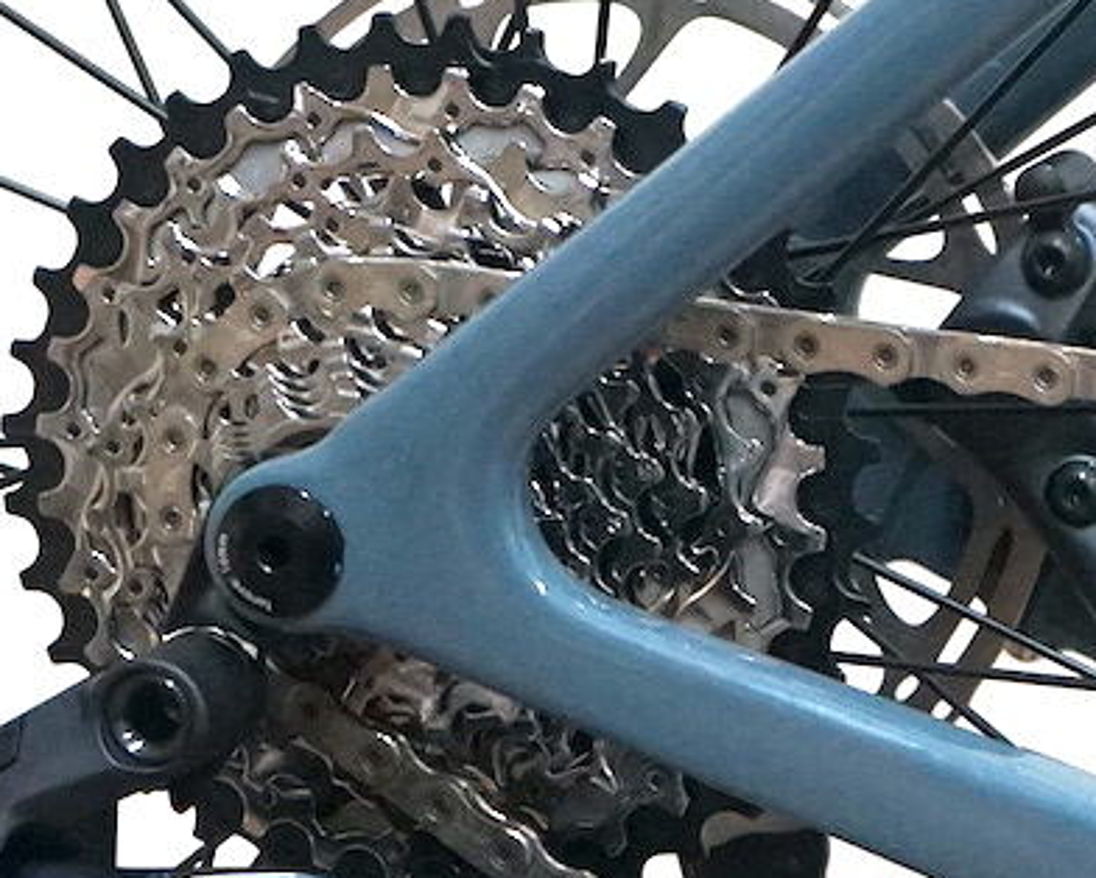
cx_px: 1761
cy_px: 176
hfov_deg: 8.9
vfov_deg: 7.3
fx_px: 6848
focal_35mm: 211
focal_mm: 42
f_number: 4.5
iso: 2500
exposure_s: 1/160
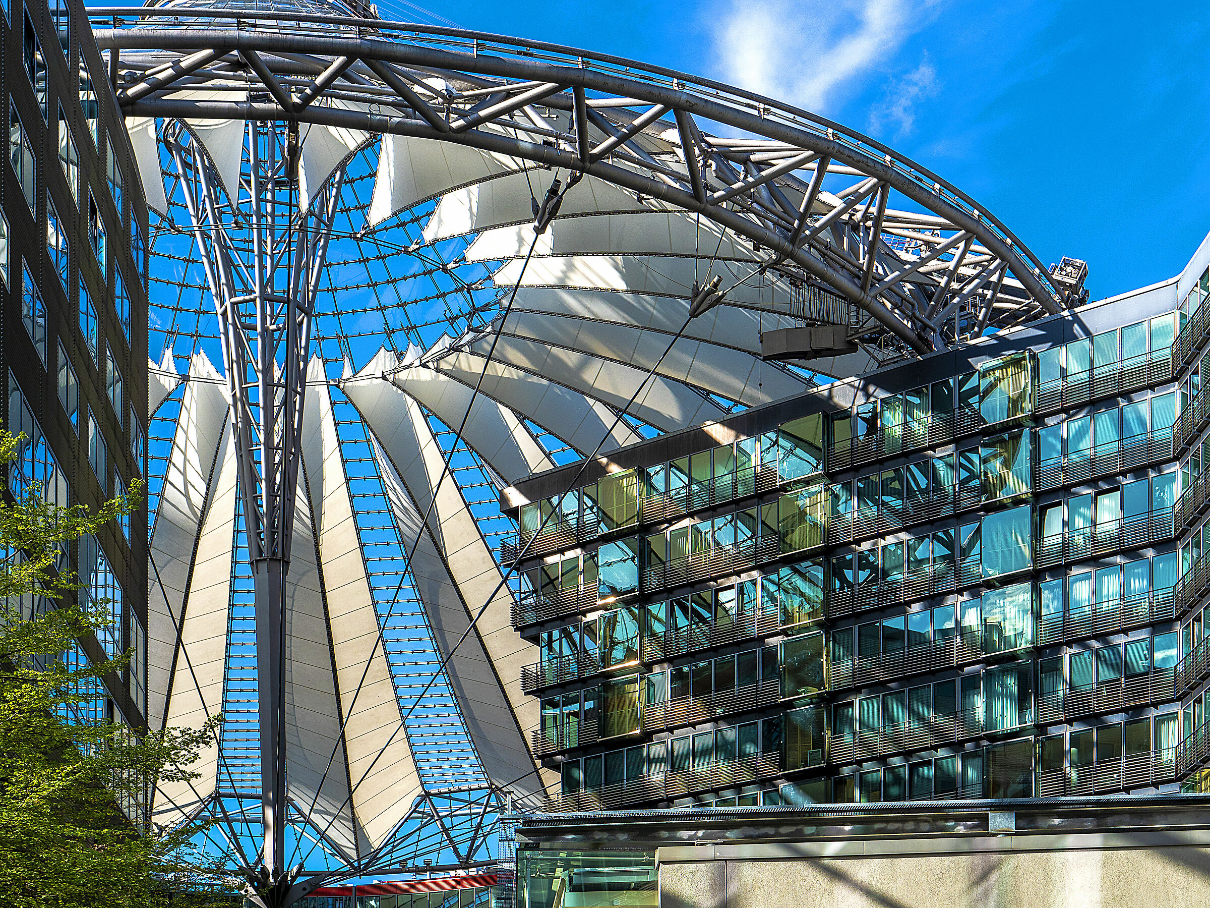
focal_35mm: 54
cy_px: 454
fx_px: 1888
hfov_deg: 35.5
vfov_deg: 27.0
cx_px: 605
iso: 200
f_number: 7.1
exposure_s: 1/400
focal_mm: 27
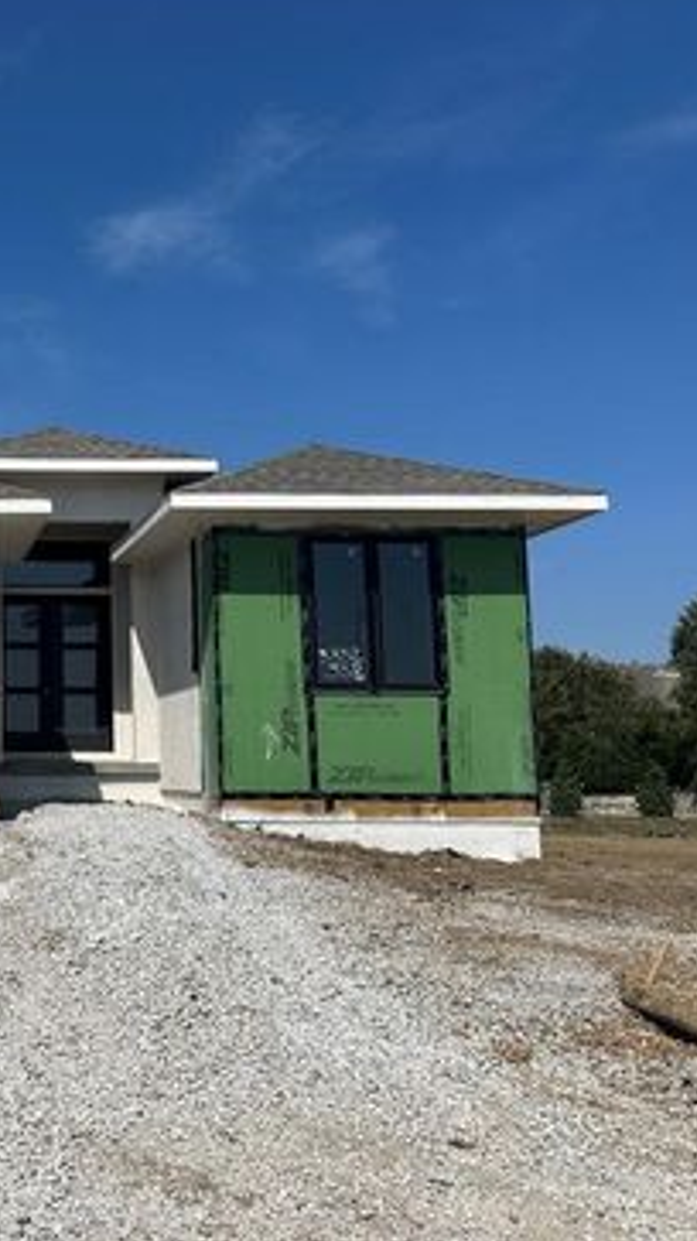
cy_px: 607
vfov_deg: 55.3
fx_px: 1184
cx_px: -55
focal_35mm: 36
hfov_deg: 29.8
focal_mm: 6.86
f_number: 1.78
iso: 80
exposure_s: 1/9709
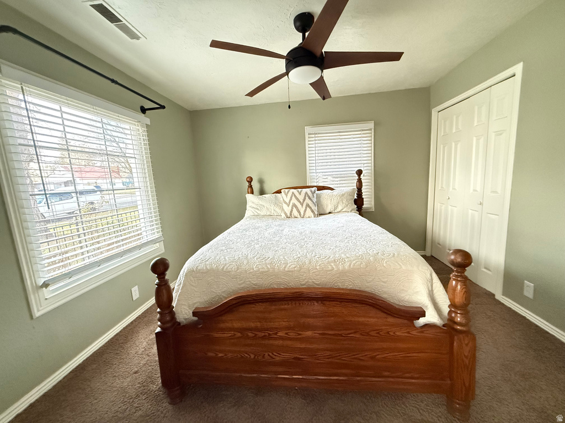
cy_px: 212
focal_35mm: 14
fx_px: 229
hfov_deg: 102.1
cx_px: 282
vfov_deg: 85.7
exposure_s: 1/60
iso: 1250
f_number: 2.2
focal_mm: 2.22
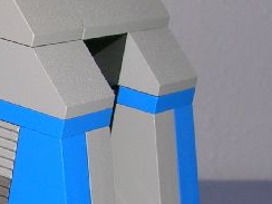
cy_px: 233
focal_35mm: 169
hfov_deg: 11.5
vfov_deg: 8.7
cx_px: -43
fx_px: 1328
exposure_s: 1/60.1
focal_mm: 8
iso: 50
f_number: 5.5
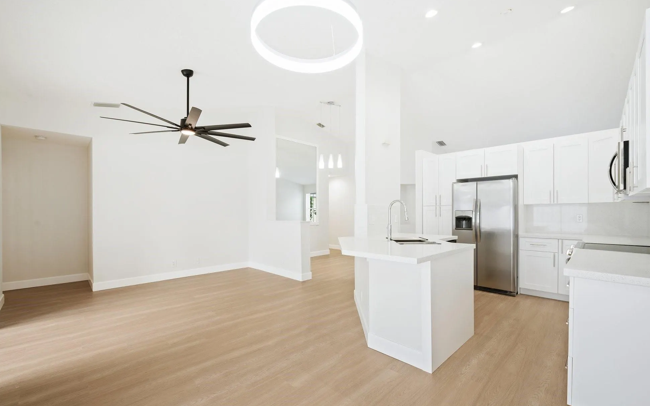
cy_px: 218
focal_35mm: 15
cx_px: 327
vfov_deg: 74.7
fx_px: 266
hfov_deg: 101.5
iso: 200
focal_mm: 14
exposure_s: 1/5
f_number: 8
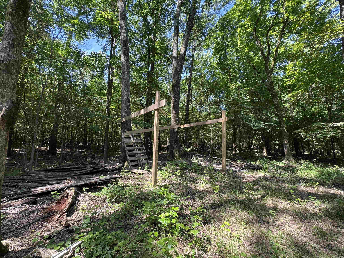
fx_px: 139
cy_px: 129
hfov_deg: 102.1
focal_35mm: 14
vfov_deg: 85.7
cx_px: 172
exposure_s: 1/99
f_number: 2.2
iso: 50
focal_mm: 2.22
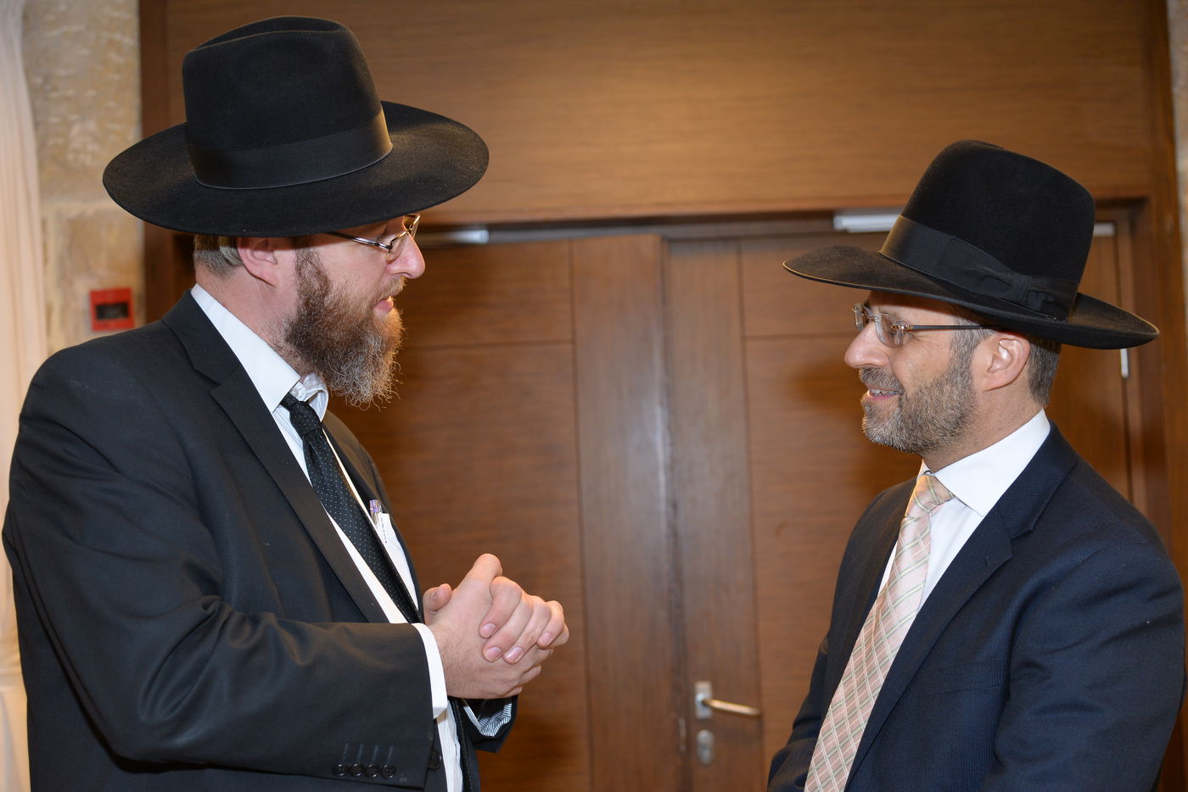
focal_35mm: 58
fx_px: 1914
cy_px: 396
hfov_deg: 34.5
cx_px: 594
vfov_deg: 23.4
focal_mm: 58
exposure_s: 1/160
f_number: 4.5
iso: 800
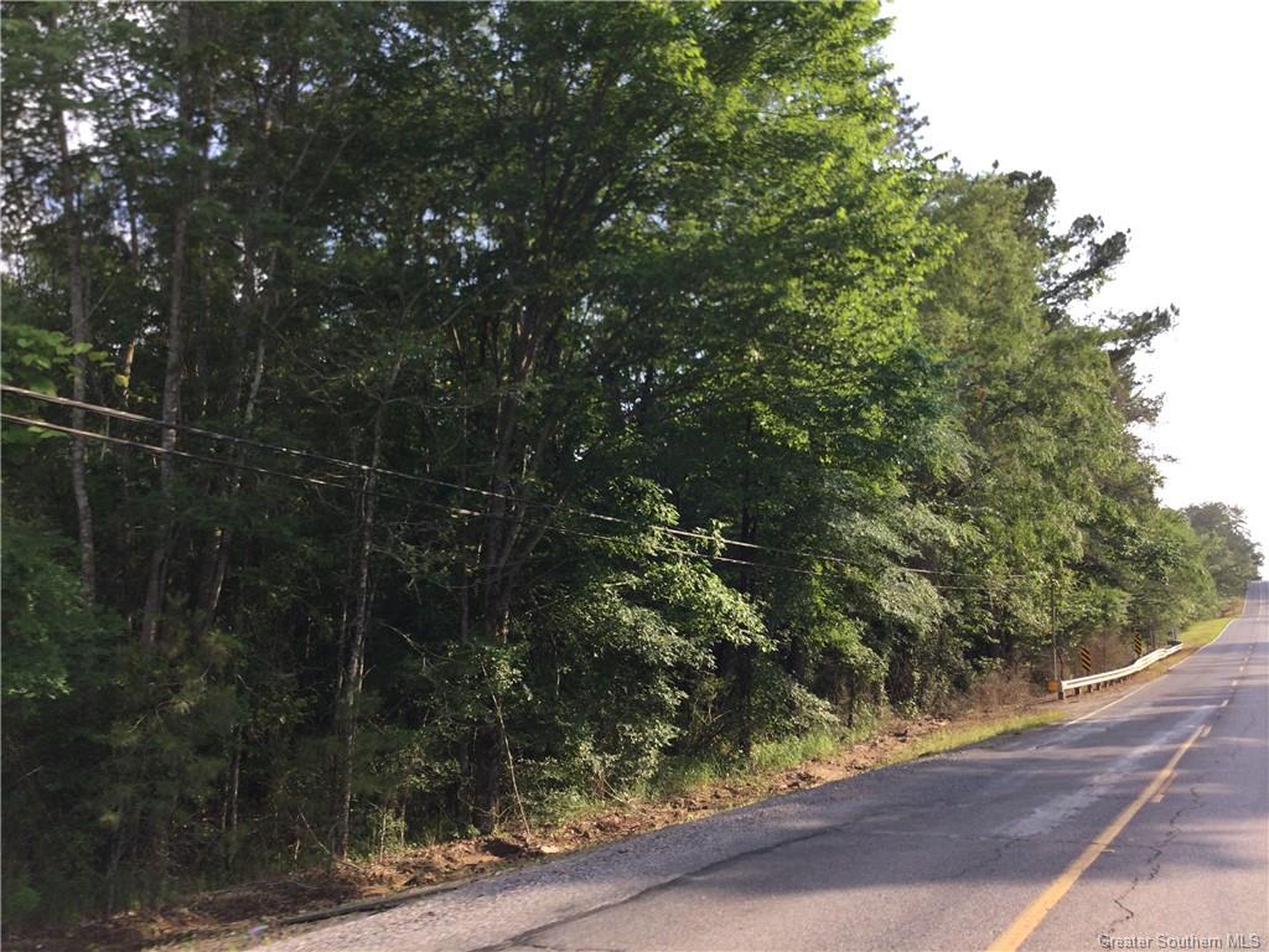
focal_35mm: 31
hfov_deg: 58.4
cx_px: 634
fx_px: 1136
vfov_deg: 45.4
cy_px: 476
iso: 25
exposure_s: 1/370
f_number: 2.4
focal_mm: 3.3
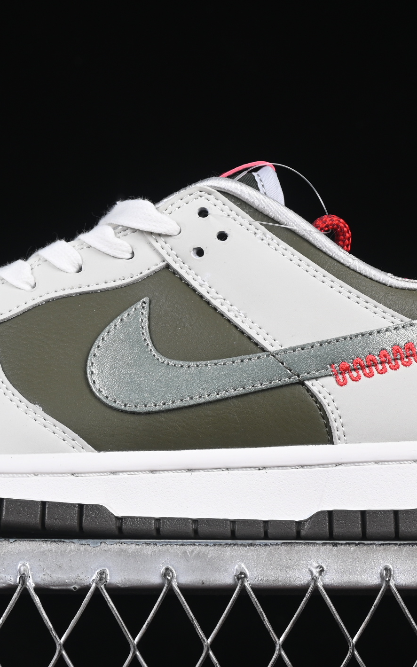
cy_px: 268
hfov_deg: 8.7
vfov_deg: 13.9
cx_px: 136
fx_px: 2727
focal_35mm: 150
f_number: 8
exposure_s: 1/80
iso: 160
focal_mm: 50
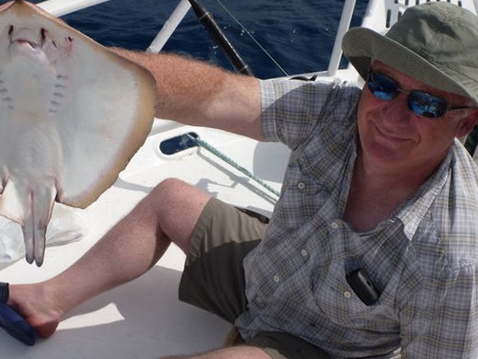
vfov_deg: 31.5
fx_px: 635
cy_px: 164
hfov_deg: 41.1
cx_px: 195
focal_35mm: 46
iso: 100
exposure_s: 1/250
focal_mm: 6.8
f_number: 13
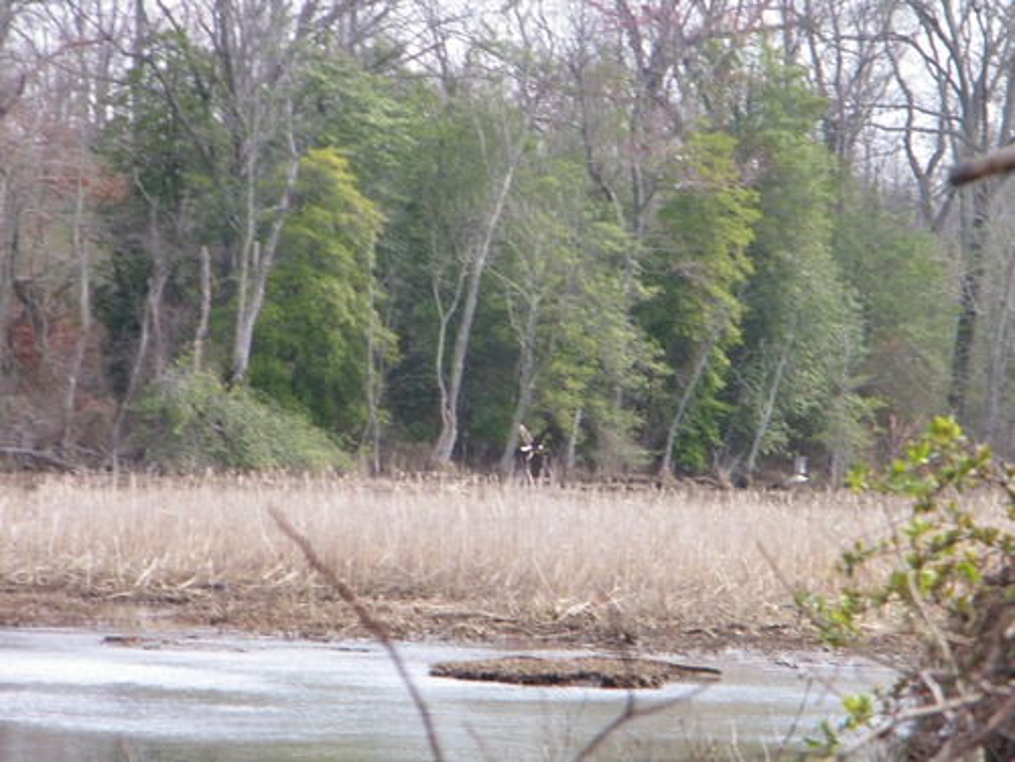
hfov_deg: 9.6
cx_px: 508
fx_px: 6040
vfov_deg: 7.2
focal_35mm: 206
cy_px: 381
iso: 80
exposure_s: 1/125
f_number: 5.3
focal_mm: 36.8
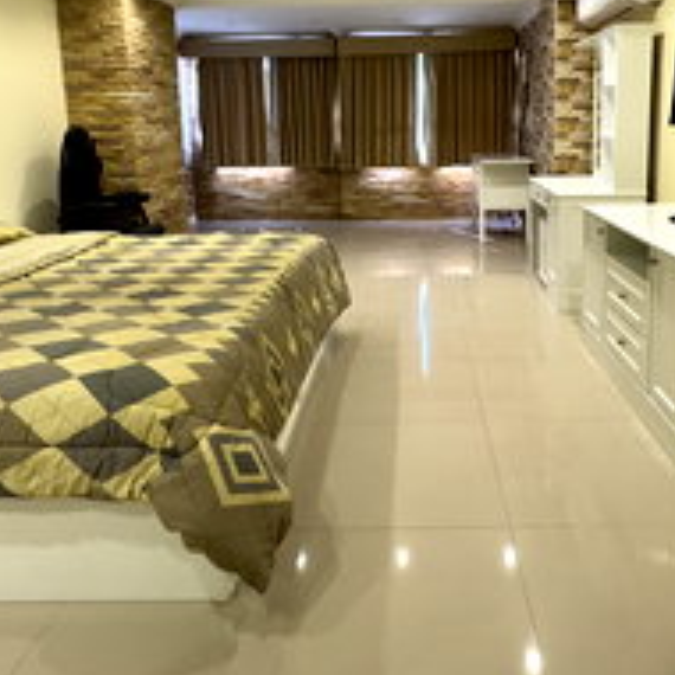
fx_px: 574
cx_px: 409
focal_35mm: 26
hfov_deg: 60.4
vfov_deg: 58.6
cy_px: 192
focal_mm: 2.22
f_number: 2.2
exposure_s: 1/50
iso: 200
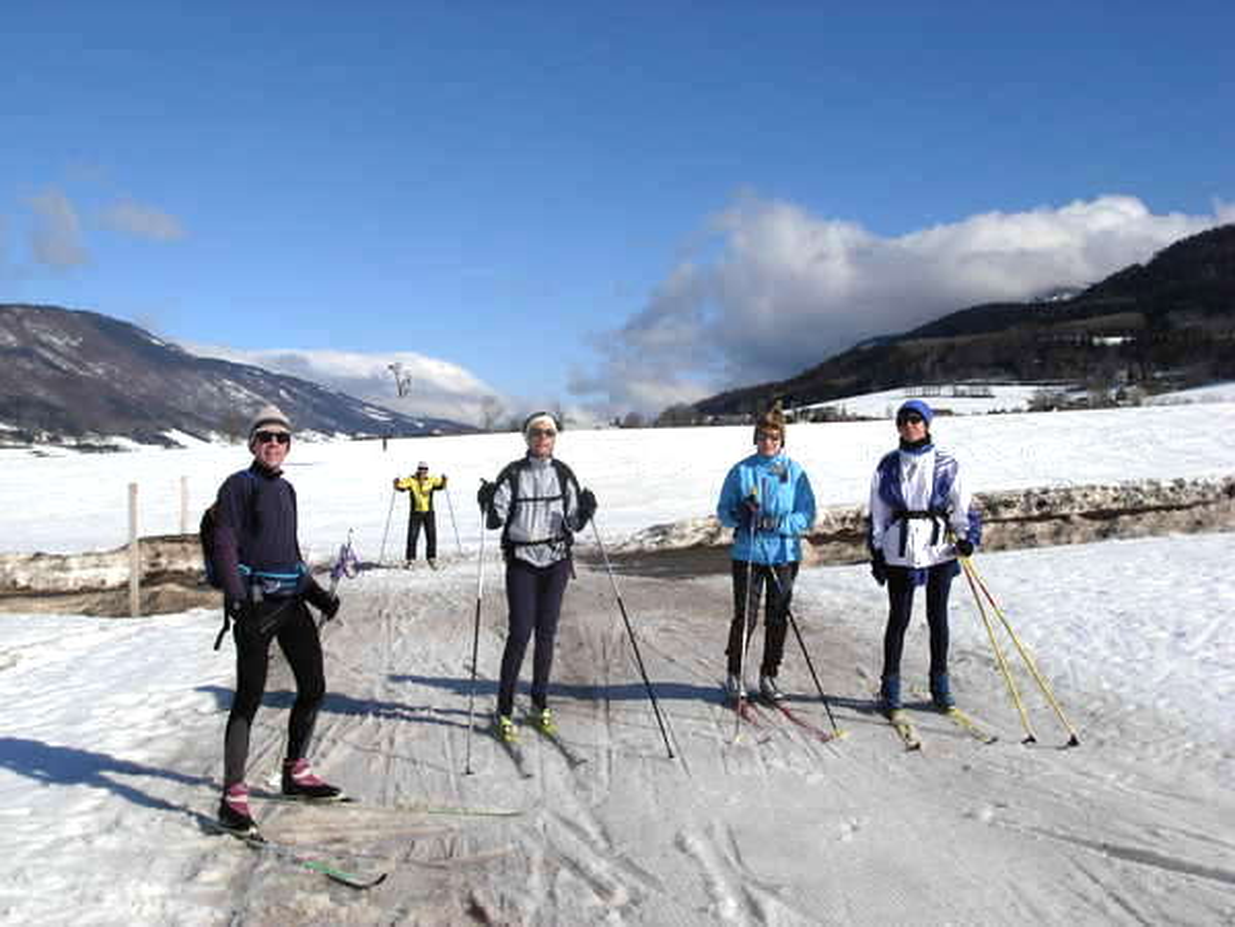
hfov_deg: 49.0
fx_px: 1356
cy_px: 464
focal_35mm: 38
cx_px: 618
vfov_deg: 37.7
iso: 79
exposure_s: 1/2048
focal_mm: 6.3
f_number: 4.9
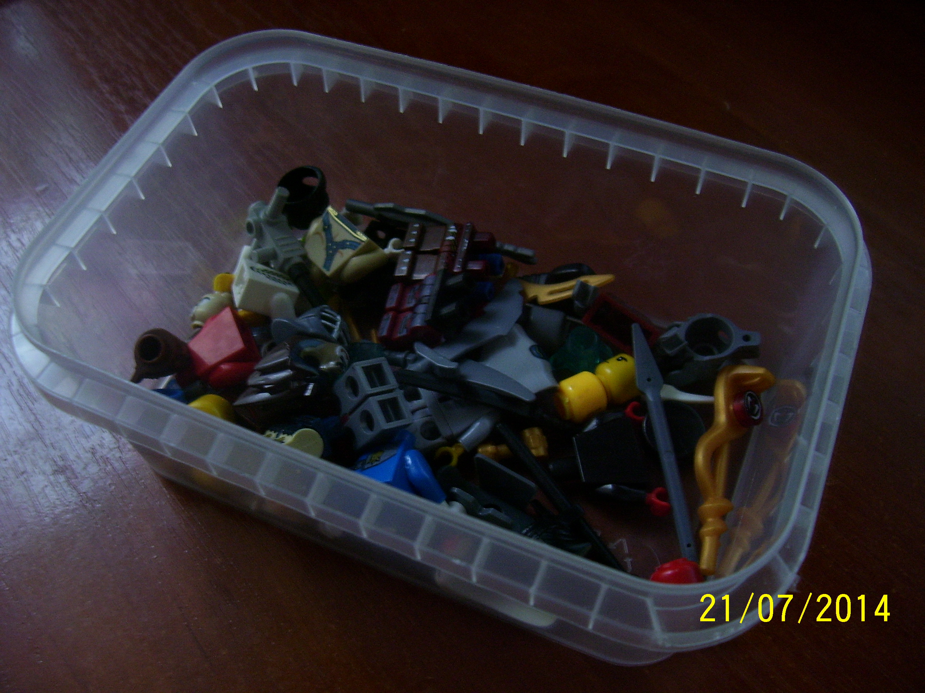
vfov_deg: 41.8
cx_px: 462
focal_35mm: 34
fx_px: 909
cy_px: 346
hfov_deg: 54.0
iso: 160
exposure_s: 1/8
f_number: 2.7
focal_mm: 5.6
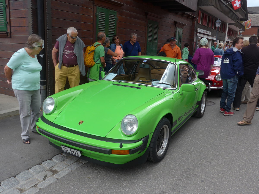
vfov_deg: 45.4
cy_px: 97
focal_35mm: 31
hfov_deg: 58.4
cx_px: 130
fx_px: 232
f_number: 2.8
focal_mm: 6.5
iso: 80
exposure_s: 1/400
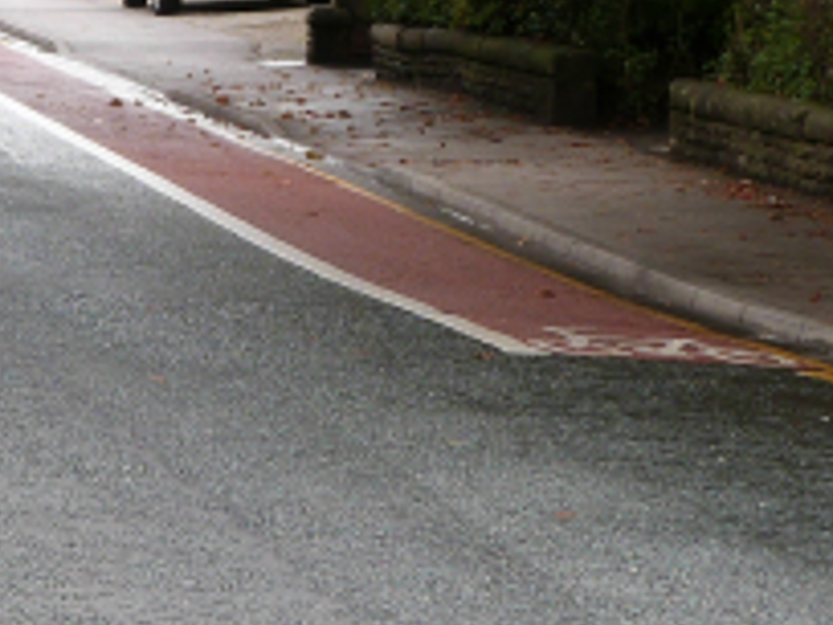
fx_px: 5318
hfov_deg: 8.9
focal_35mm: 221
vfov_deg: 6.7
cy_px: 280
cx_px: 233
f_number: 4
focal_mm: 10.8
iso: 100
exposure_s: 1/160
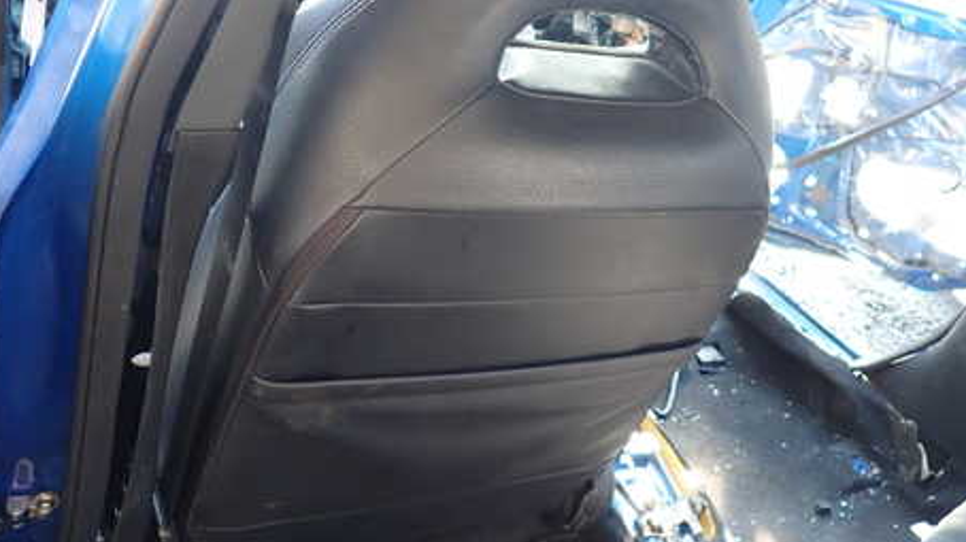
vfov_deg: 32.6
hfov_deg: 55.3
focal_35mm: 36
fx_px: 922
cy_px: 204
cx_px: 487
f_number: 2
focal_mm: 4.5
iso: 200
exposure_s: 1/60
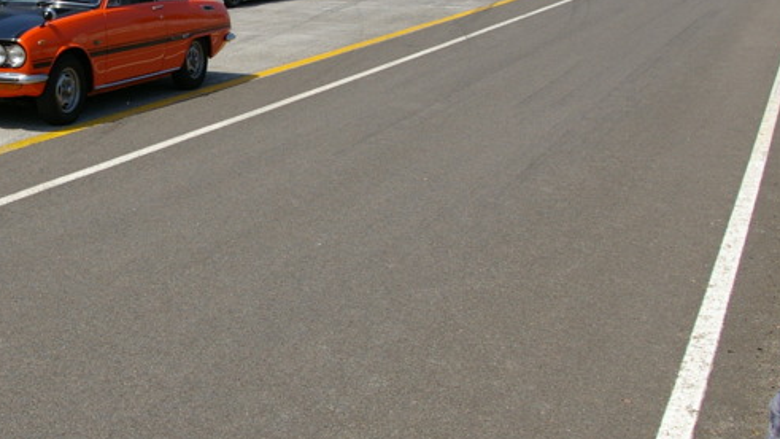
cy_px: 75
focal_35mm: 59
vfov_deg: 20.1
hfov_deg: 34.0
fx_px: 1220
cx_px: 113
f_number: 8
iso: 200
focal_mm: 18
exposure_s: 1/500
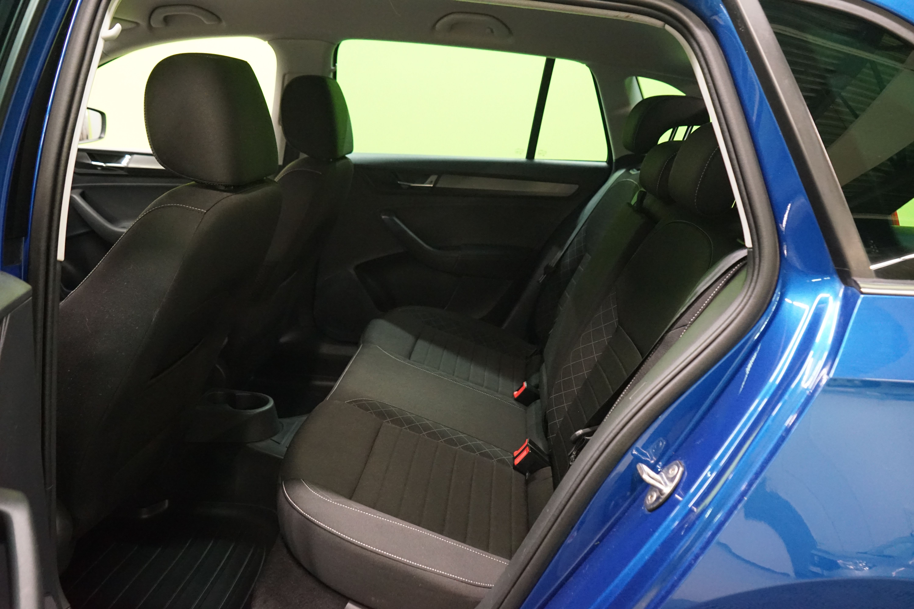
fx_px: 711
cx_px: 457
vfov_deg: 46.4
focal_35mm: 28
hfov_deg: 65.5
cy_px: 304
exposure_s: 1/50
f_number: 5
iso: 6400
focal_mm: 28
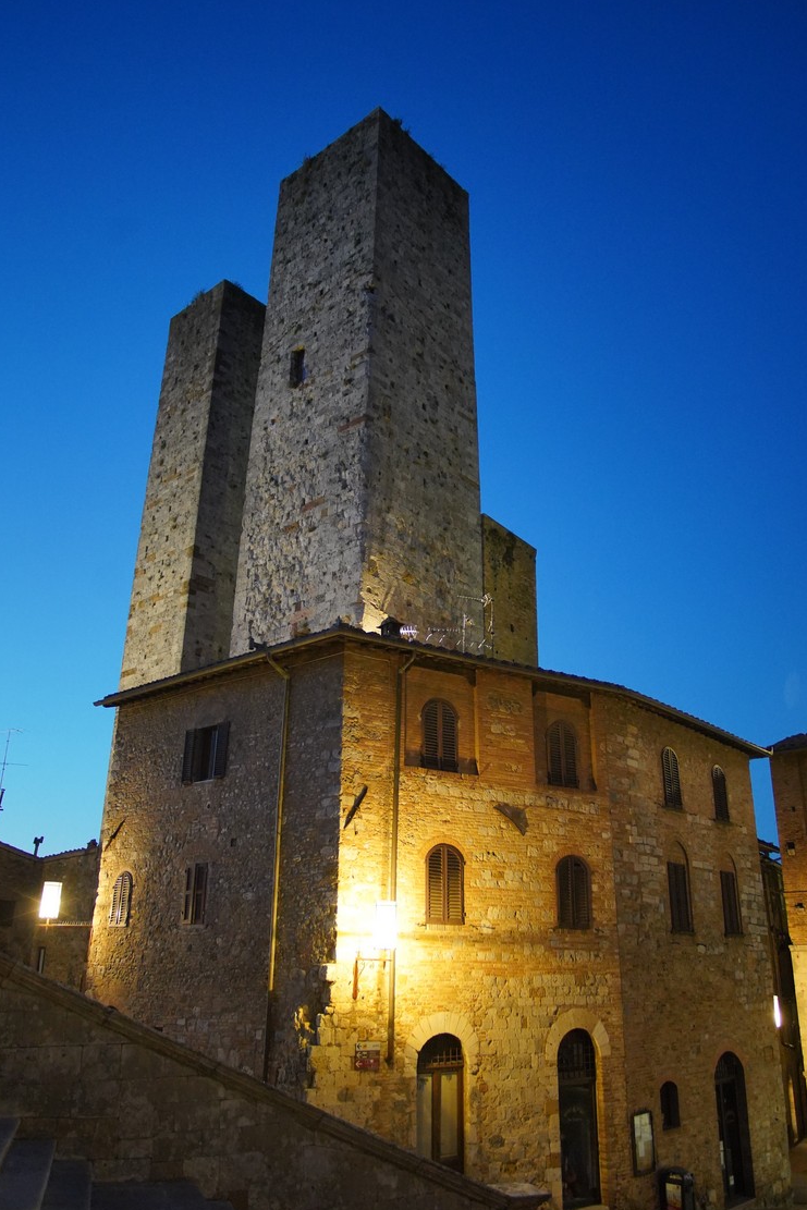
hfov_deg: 47.9
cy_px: 640
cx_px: 407
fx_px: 908
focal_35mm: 27
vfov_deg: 67.3
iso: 5000
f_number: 2.8
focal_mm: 25
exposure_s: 1/60
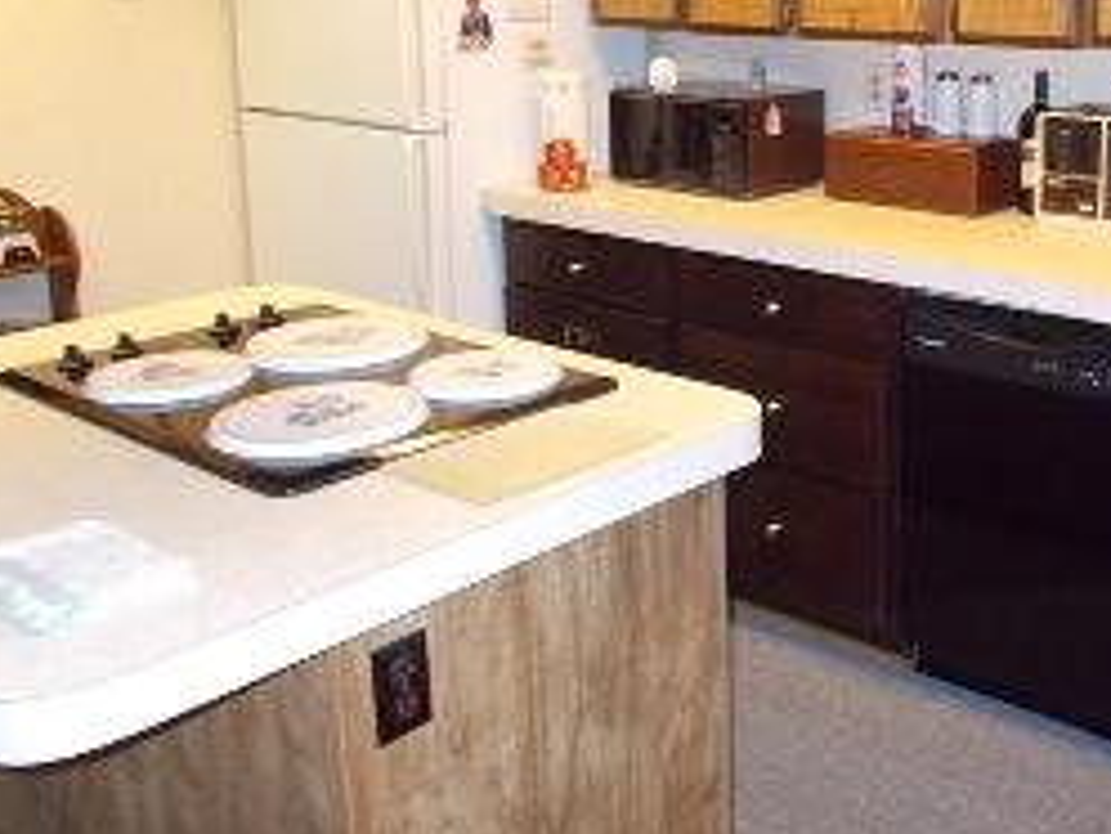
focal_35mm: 42
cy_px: 238
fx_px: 1348
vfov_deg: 33.8
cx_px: 860
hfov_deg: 43.1
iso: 400
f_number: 3.2
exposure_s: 1/40
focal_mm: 4.6
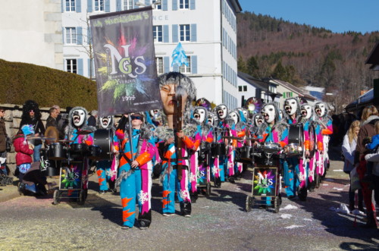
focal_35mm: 82
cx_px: 190
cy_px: 126
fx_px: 867
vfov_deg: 16.5
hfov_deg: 24.7
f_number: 11
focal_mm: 55
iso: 100
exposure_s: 1/200
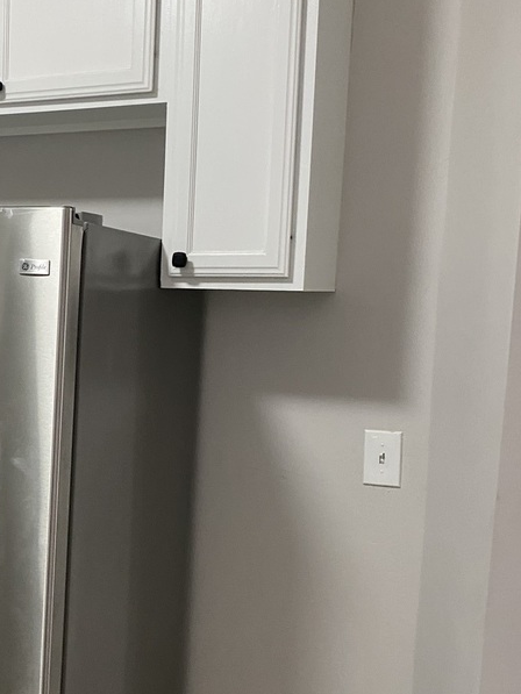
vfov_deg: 40.3
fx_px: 943
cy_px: 400
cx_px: 71
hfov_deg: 29.8
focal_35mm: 47
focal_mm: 4.25
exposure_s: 1/60
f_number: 1.8
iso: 320
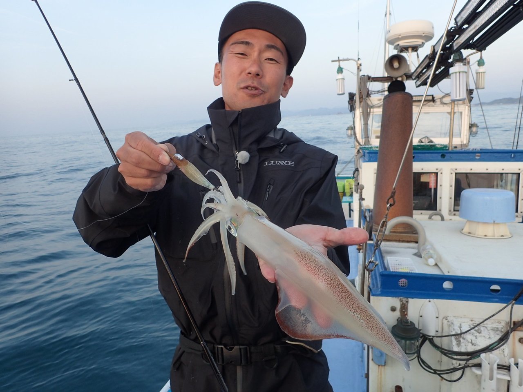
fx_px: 378
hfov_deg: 69.4
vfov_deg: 54.9
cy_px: 196
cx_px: 262
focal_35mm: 25
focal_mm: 4.5
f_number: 2.8
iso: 100
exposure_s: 1/125
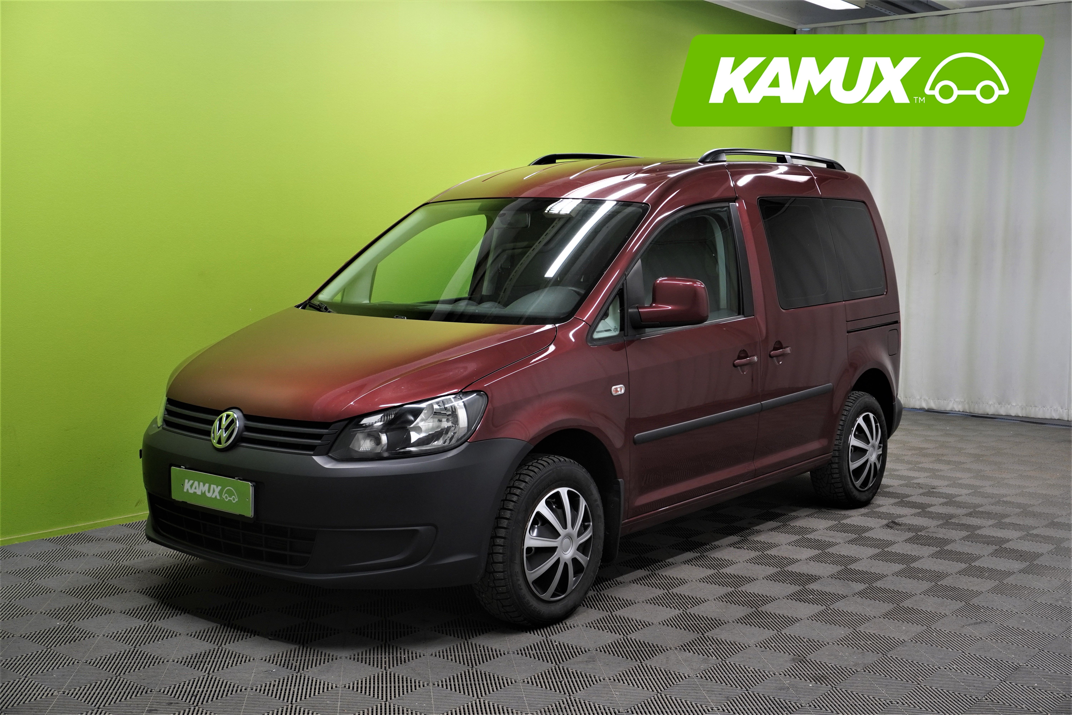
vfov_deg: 31.9
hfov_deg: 46.4
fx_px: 1251
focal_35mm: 42
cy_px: 358
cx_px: 536
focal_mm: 28
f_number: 7.1
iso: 320
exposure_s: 1/20
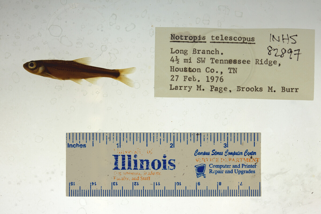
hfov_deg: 33.4
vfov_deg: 22.6
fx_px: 535
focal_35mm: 60
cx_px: 160
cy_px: 107
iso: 100
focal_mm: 60
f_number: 10
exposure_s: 1/200
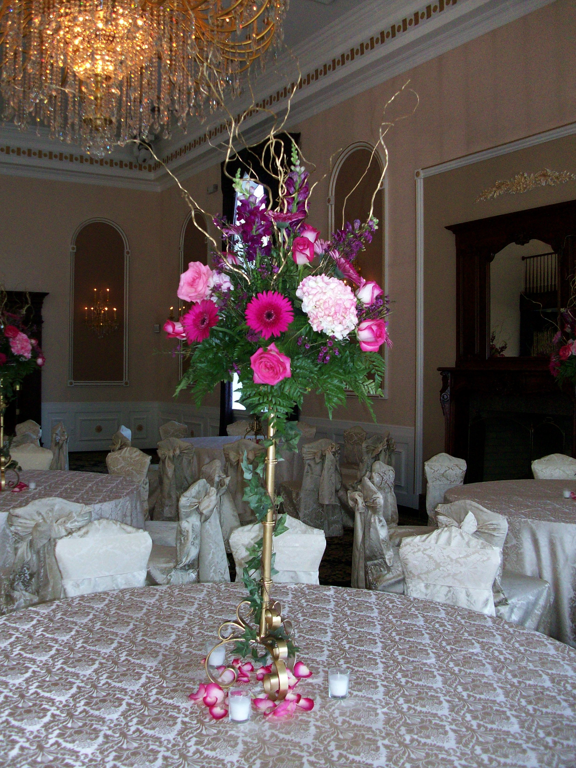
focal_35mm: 34
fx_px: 754
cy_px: 384
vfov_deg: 54.0
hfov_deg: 41.8
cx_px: 288
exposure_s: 1/60
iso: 160
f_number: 2.8
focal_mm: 5.7
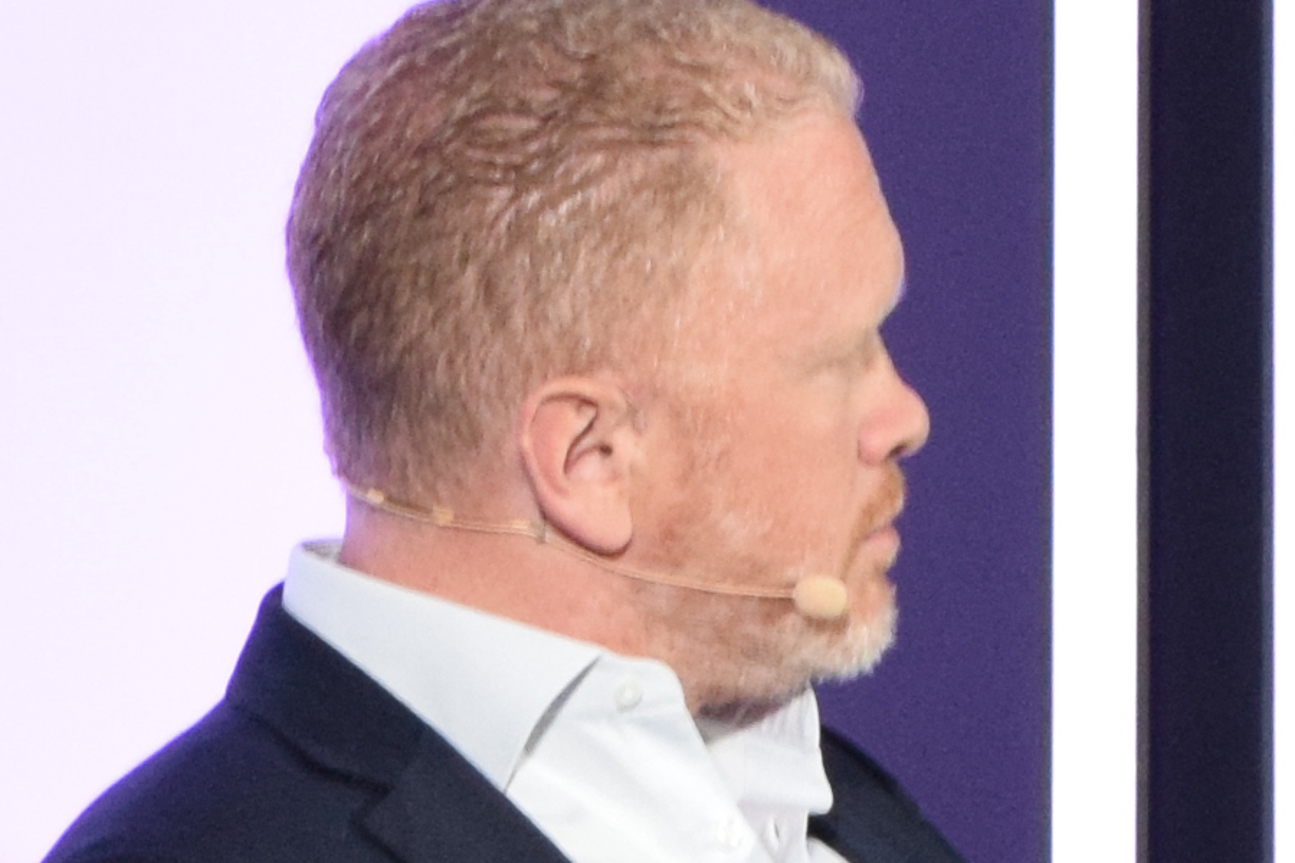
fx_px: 17265
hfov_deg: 4.3
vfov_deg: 2.9
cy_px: 1185
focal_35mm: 480
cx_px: 2135
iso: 1600
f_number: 5.3
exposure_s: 1/60
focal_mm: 48
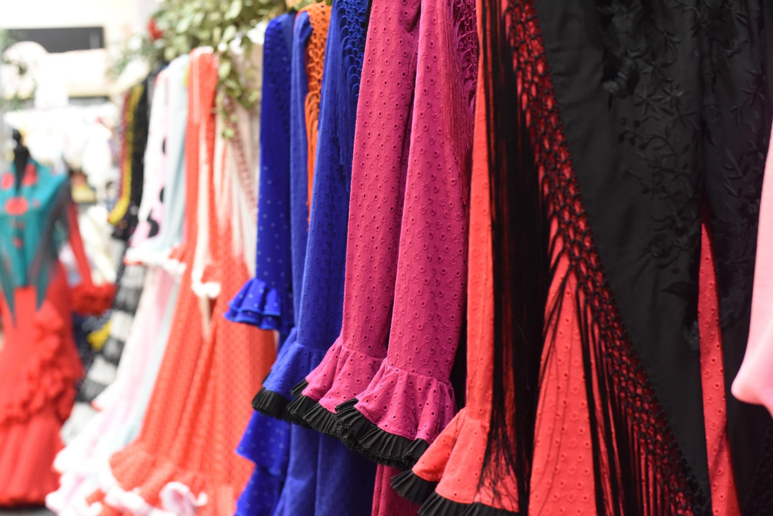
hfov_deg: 39.6
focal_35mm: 50
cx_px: 386
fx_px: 1074
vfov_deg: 27.0
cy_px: 258
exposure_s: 1/100
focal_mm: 50
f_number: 3.5
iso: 5000
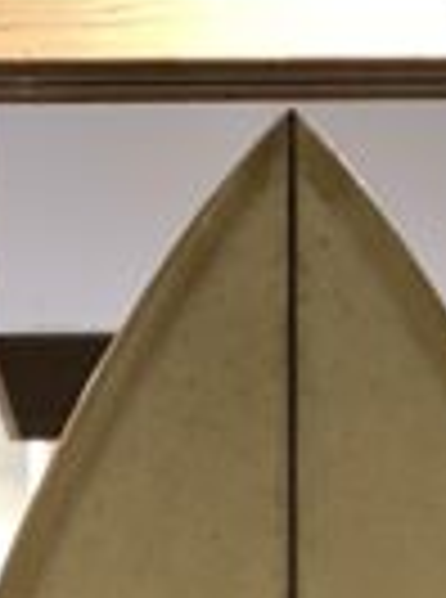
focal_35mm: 187
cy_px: 1727
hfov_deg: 7.9
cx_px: 279
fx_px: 3228
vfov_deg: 8.9
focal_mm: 3.3
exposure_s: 1/60
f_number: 2.4
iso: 80
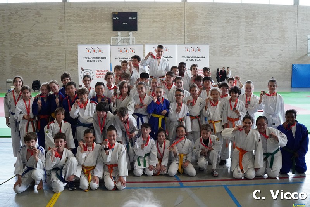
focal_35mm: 36
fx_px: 310
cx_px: 155
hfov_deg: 53.1
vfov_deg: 36.9
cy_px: 104
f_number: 4
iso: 6400
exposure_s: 1/2000
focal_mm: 24
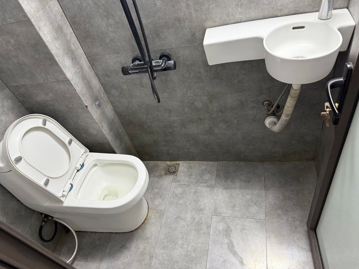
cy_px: 130
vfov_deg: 54.9
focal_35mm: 25
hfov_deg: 69.4
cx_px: 182
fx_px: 259
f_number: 1.78
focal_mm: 6.76
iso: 200
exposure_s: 1/50
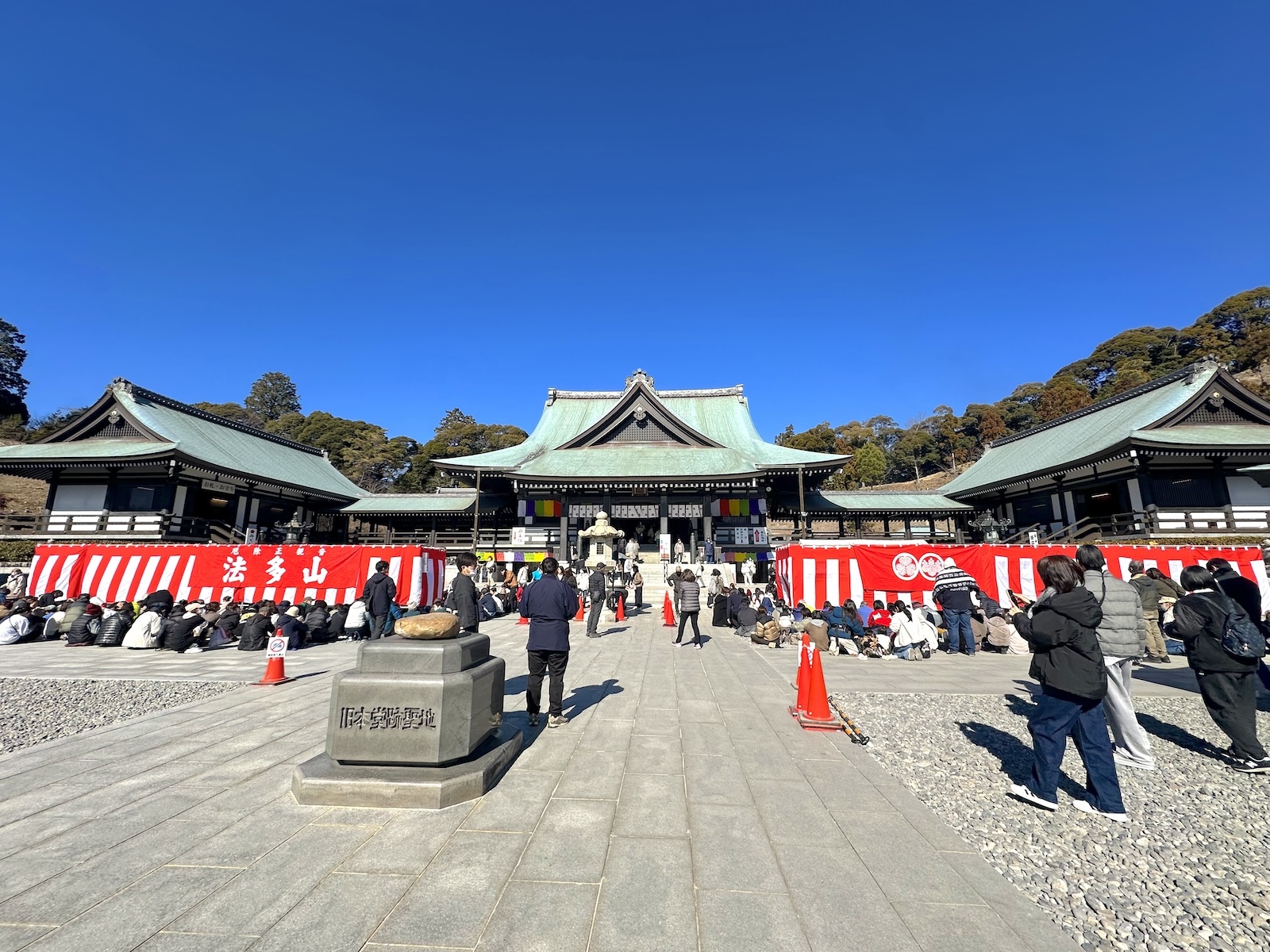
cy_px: 476
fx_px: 514
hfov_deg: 102.1
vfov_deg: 85.7
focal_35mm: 14
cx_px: 635
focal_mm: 2.22
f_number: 2.2
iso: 50
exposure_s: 1/2398
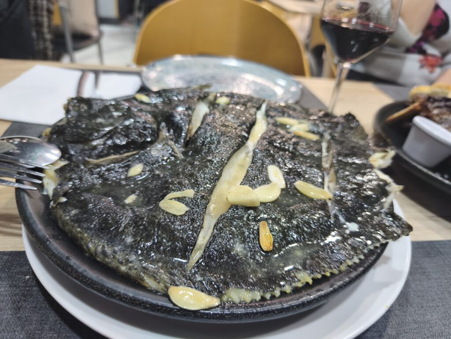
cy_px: 170
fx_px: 300
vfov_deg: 58.9
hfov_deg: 73.9
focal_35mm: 23
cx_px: 226
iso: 800
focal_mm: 6.18
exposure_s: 1/50
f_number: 1.65
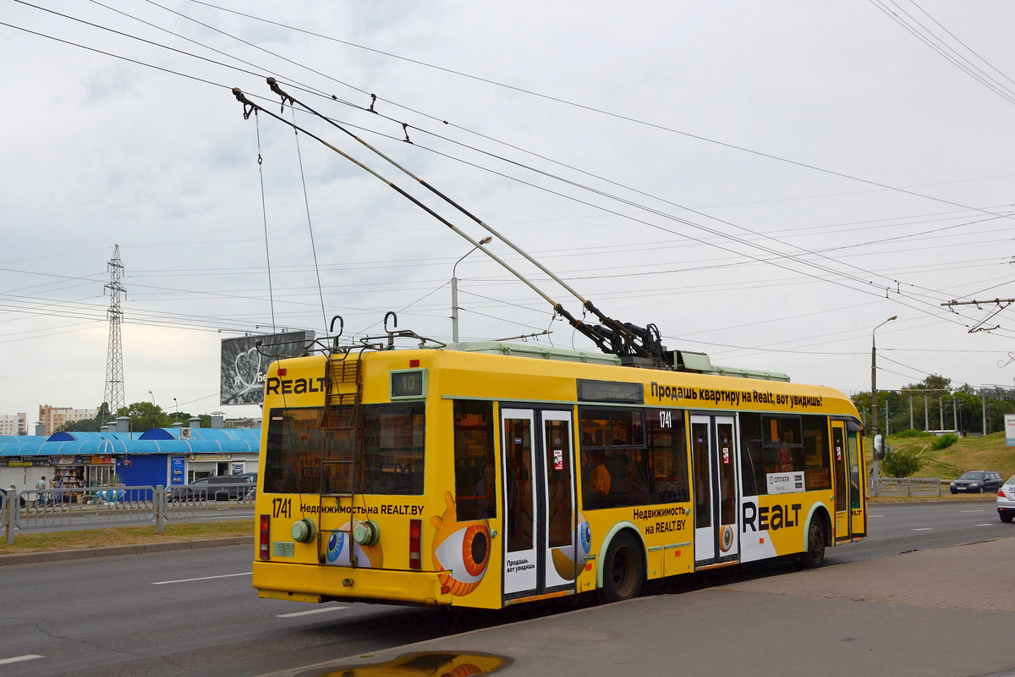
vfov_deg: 34.2
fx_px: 1099
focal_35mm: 39
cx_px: 508
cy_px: 338
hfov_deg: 49.6
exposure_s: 1/400
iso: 100
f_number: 8
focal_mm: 26
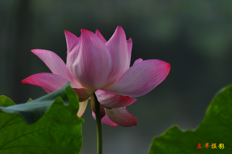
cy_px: 77
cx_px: 116
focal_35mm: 360
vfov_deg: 3.8
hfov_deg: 5.7
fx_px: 2317
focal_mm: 240
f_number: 5.6
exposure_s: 1/320
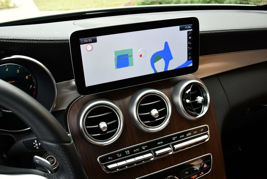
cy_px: 90
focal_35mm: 36
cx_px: 134
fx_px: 267
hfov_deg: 53.1
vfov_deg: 36.9
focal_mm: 18
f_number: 3.5
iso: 640
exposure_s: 1/250
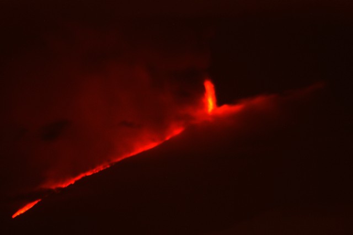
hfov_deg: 6.5
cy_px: 118
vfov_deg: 4.4
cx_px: 176
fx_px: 3087
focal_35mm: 315
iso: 400
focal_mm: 210
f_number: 7.1
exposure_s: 13
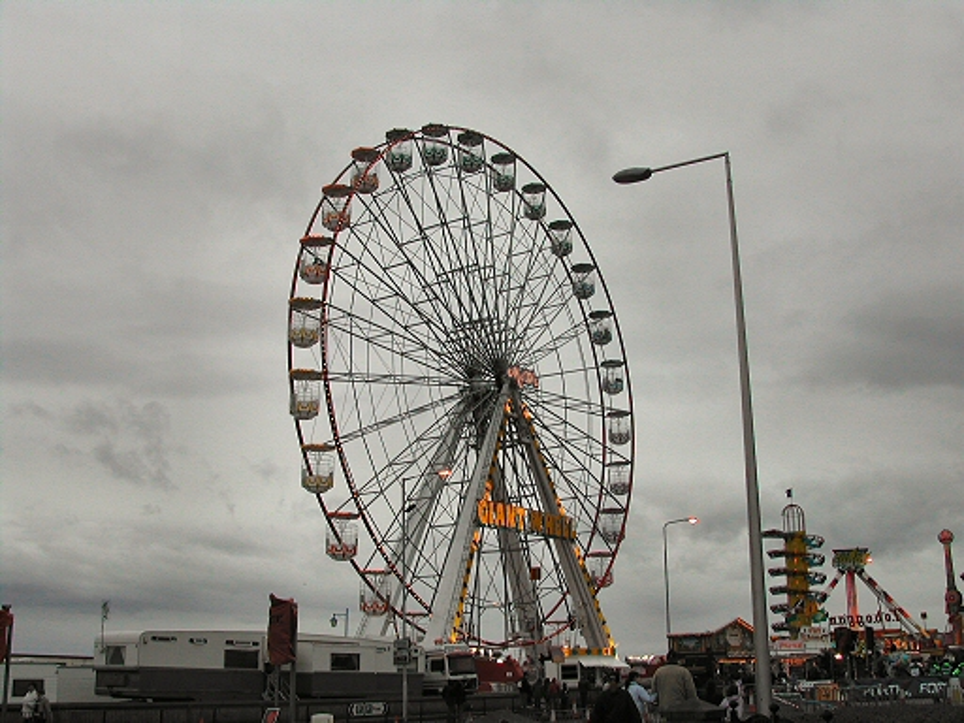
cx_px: 482
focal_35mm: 38
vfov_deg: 37.7
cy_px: 362
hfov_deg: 49.0
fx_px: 1058
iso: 100
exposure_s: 1/137
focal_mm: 8
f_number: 7.6
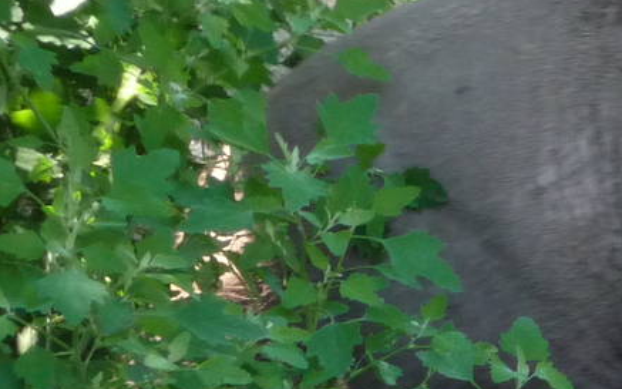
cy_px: 338
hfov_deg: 1.9
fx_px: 18407
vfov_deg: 1.2
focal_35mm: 1086
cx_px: 680
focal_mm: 47
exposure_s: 1/60
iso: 250
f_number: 4.9
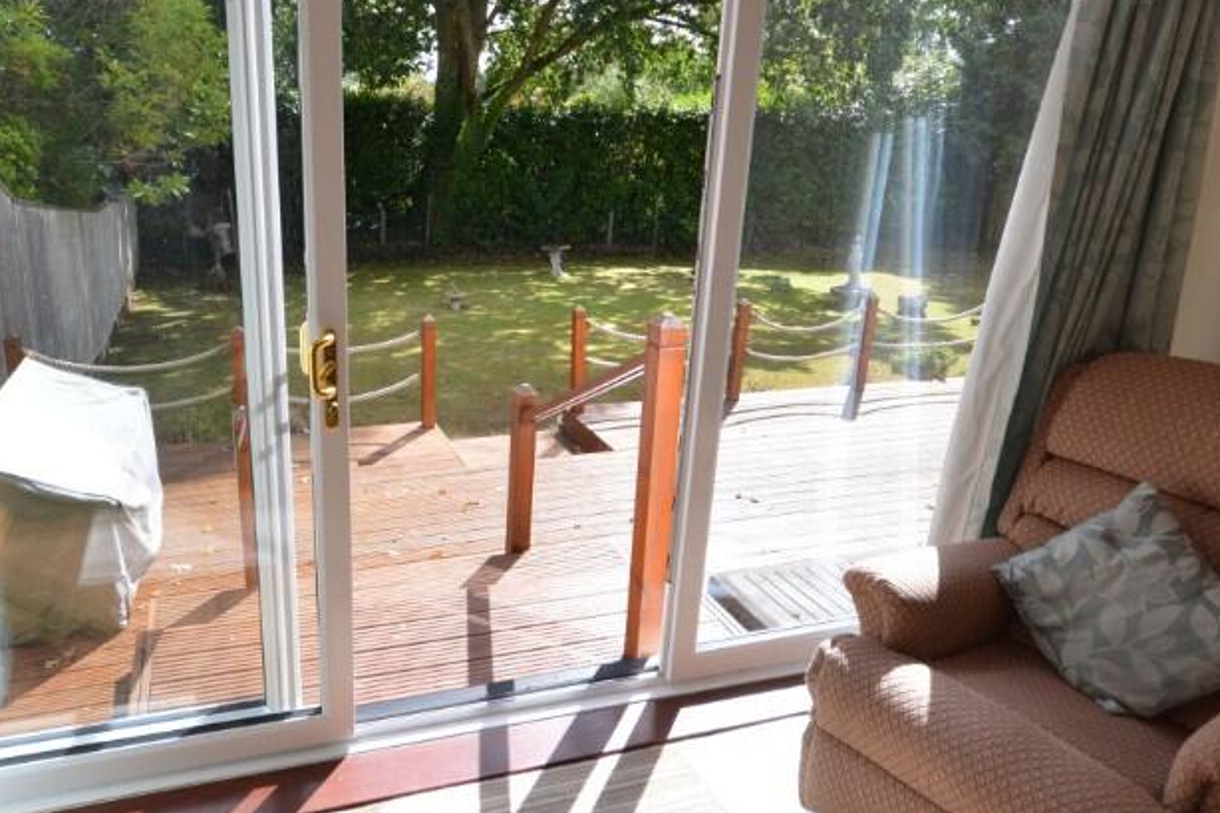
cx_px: 485
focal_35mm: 25
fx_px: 847
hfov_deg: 70.7
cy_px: 382
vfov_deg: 51.2
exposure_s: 1/320
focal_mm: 10
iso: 400
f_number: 8
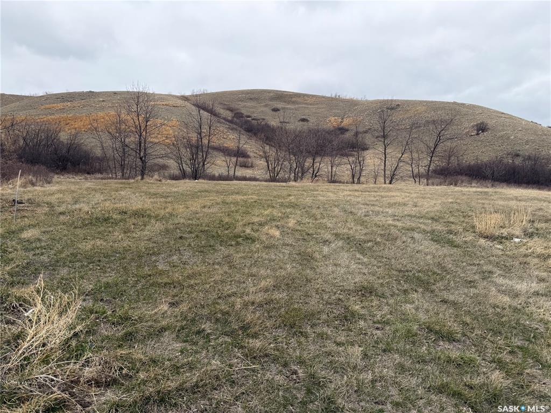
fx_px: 382
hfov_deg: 71.6
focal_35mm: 24
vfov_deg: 56.8
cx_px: 276
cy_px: 206
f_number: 1.78
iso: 80
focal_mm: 6.76
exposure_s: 1/4405
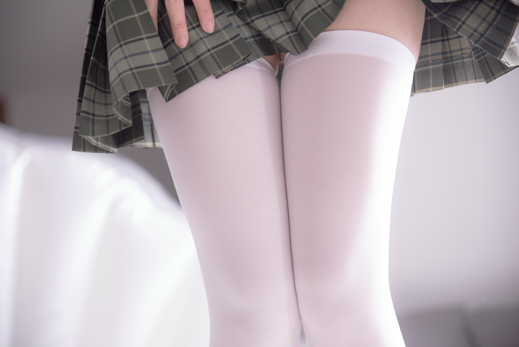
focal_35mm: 68
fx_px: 981
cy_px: 174
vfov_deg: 20.0
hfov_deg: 29.6
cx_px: 260
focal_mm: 68
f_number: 2.8
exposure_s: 1/160
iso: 100
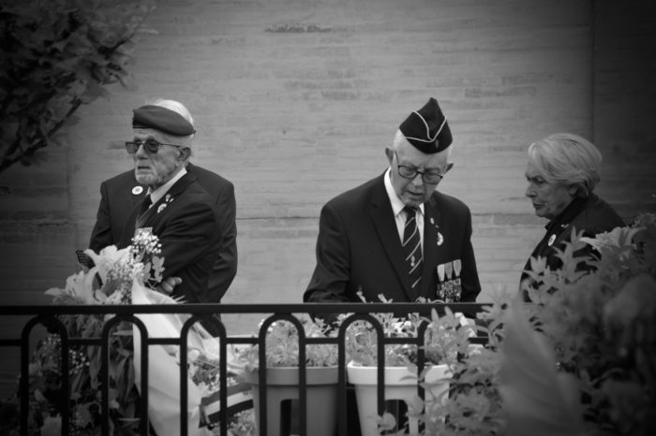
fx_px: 2869
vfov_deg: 8.7
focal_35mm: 158
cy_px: 218
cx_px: 328
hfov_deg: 13.0
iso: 400
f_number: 5.6
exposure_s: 1/125
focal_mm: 105
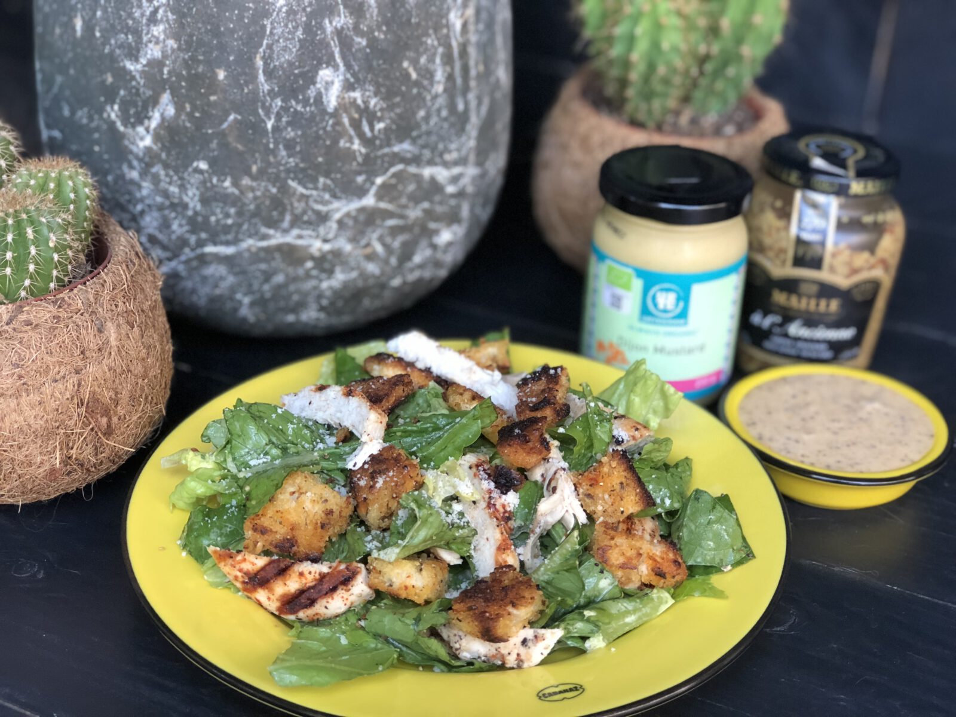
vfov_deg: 25.7
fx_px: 1574
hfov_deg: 33.8
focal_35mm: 57
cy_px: 358
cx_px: 478
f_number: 2.8
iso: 125
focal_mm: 6.6
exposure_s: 1/60
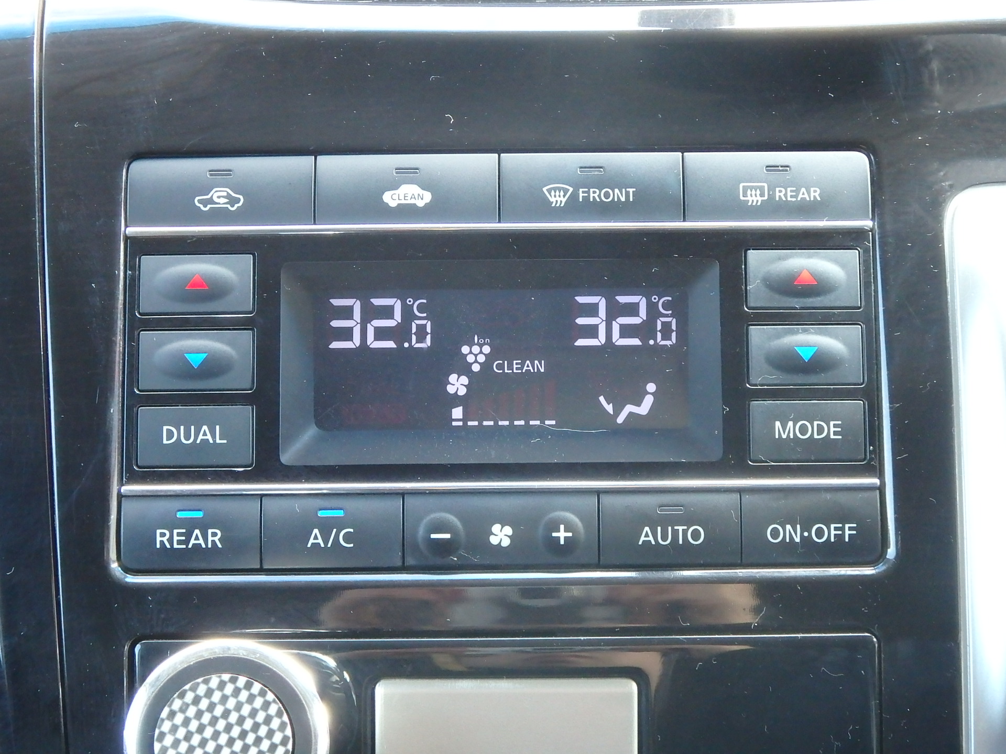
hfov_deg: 24.4
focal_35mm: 80
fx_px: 2325
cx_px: 503
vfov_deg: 18.4
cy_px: 377
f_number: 4.6
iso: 800
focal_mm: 14.4
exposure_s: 1/60
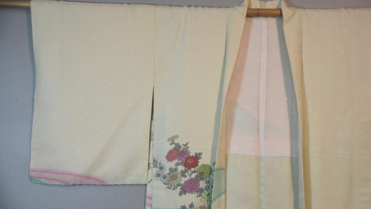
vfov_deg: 14.7
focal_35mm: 82
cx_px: 186
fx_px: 807
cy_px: 97
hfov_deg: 25.9
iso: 400
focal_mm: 52
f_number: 5
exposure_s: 1/100
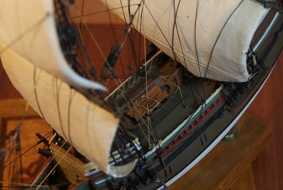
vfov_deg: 15.2
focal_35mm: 90
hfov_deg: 22.6
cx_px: 175
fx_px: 707
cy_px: 68
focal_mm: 35
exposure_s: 1/60
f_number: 5
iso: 320
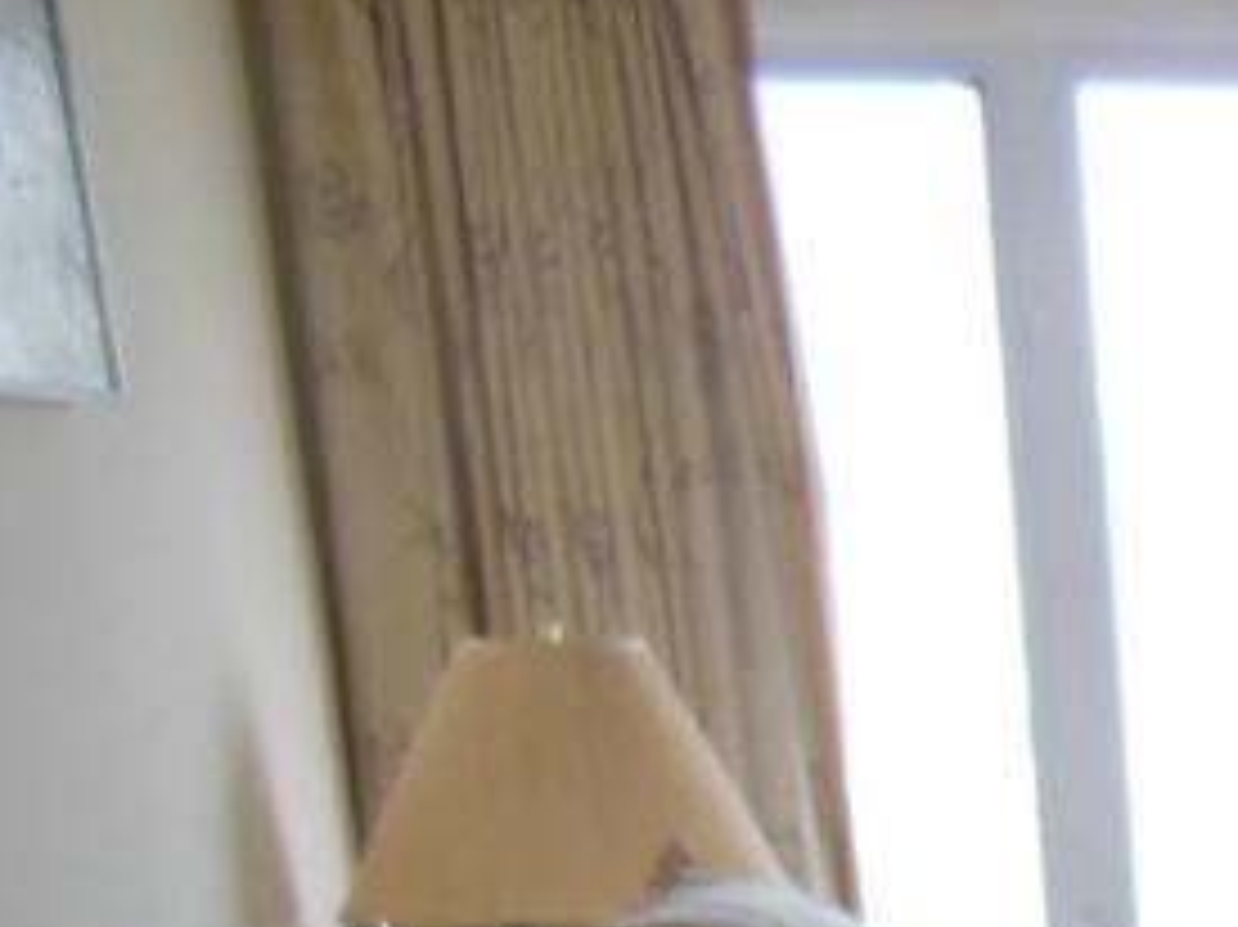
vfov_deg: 14.5
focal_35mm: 93
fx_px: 3325
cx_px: 1936
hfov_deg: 18.4
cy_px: 1498
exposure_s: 1/250
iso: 320
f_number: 3.2
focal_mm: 4.5
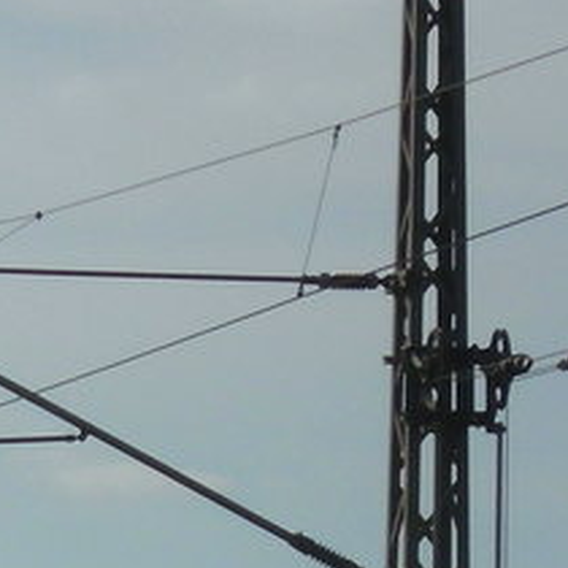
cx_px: -422
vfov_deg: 4.5
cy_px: 795
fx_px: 7221
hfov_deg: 4.5
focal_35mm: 389
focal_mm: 13.8
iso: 100
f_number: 13.2
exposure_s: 1/317
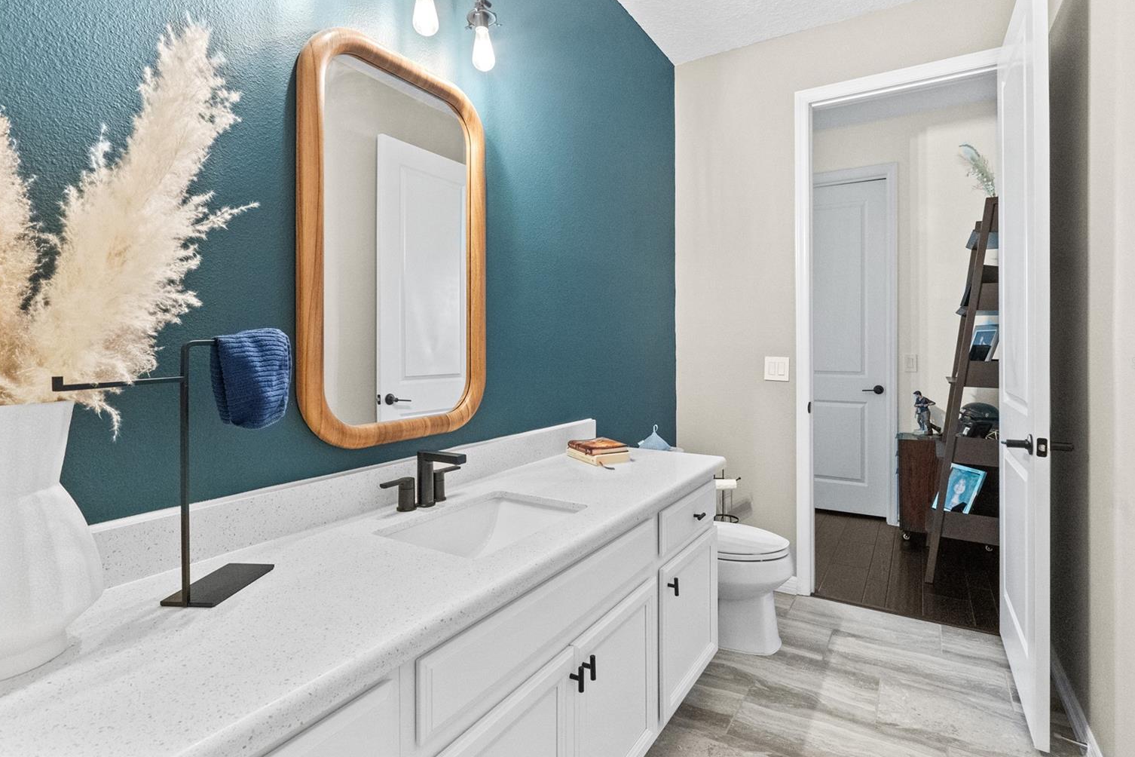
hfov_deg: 93.2
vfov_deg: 70.4
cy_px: 363
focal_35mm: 17
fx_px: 536
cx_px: 597
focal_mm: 16
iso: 8000
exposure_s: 1/40
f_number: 8
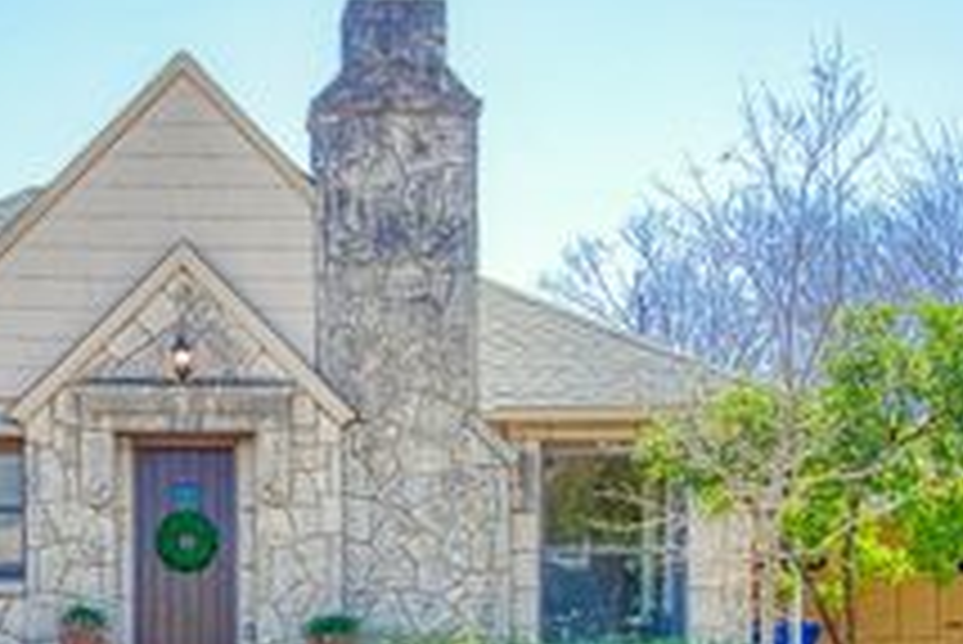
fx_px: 2061
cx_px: 279
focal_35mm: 77
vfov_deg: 17.5
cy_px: 581
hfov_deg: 26.1
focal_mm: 22
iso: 320
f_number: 8
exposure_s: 1/200
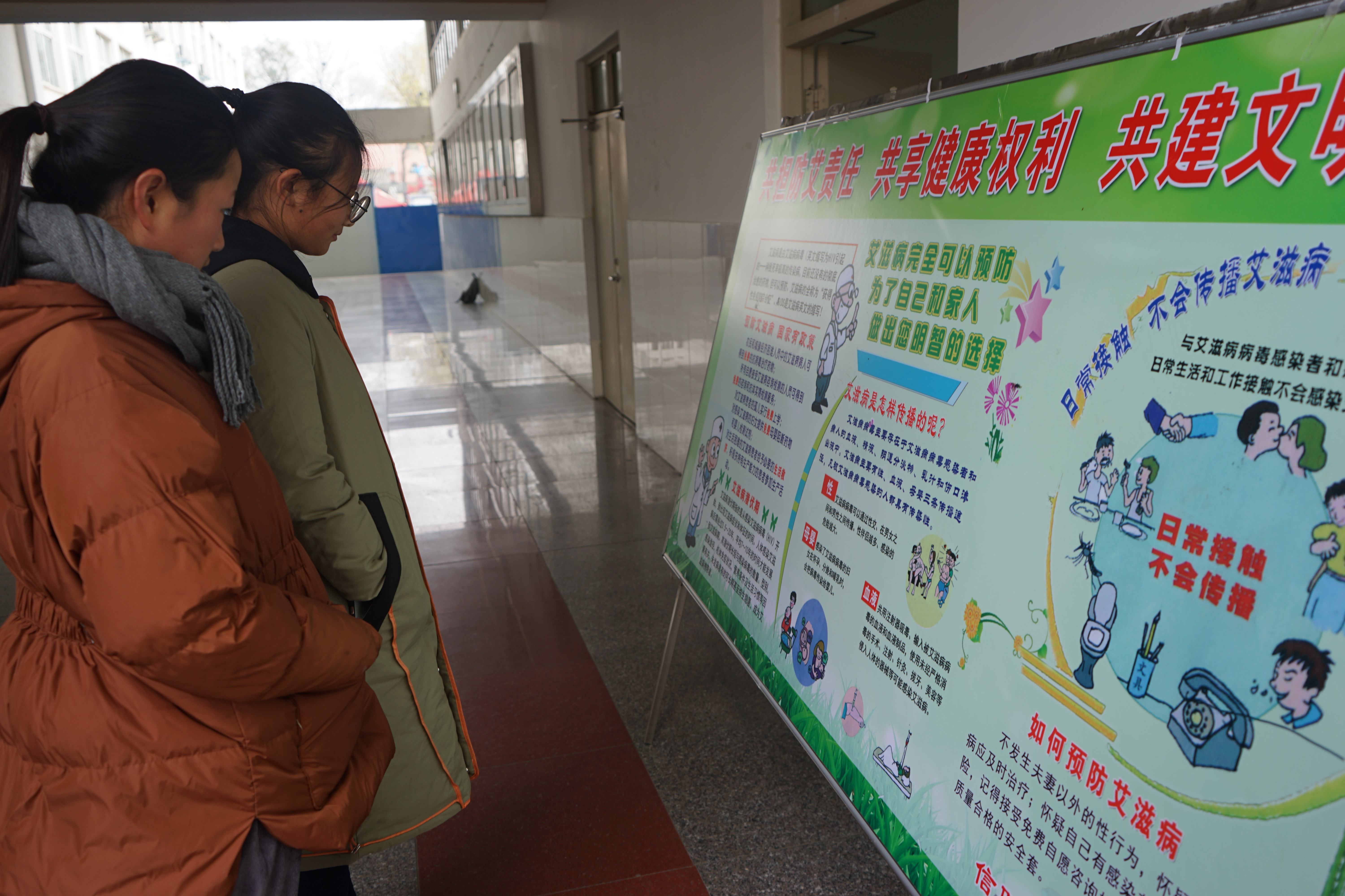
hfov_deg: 65.5
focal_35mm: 28
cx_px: 672
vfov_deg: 46.4
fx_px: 1046
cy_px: 448
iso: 100
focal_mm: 28
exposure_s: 1/60
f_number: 4
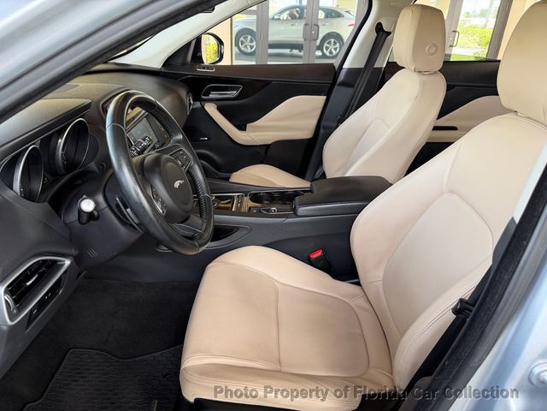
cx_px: 274
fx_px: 379
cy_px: 206
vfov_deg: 56.8
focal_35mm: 24
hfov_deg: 71.6
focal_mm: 6.76
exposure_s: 1/121
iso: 80
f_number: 1.78
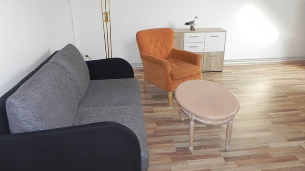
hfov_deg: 66.1
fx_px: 235
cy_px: 70
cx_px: 152
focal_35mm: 29
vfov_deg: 40.0
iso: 160
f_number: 2.8
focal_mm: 4.6
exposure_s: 1/41.5
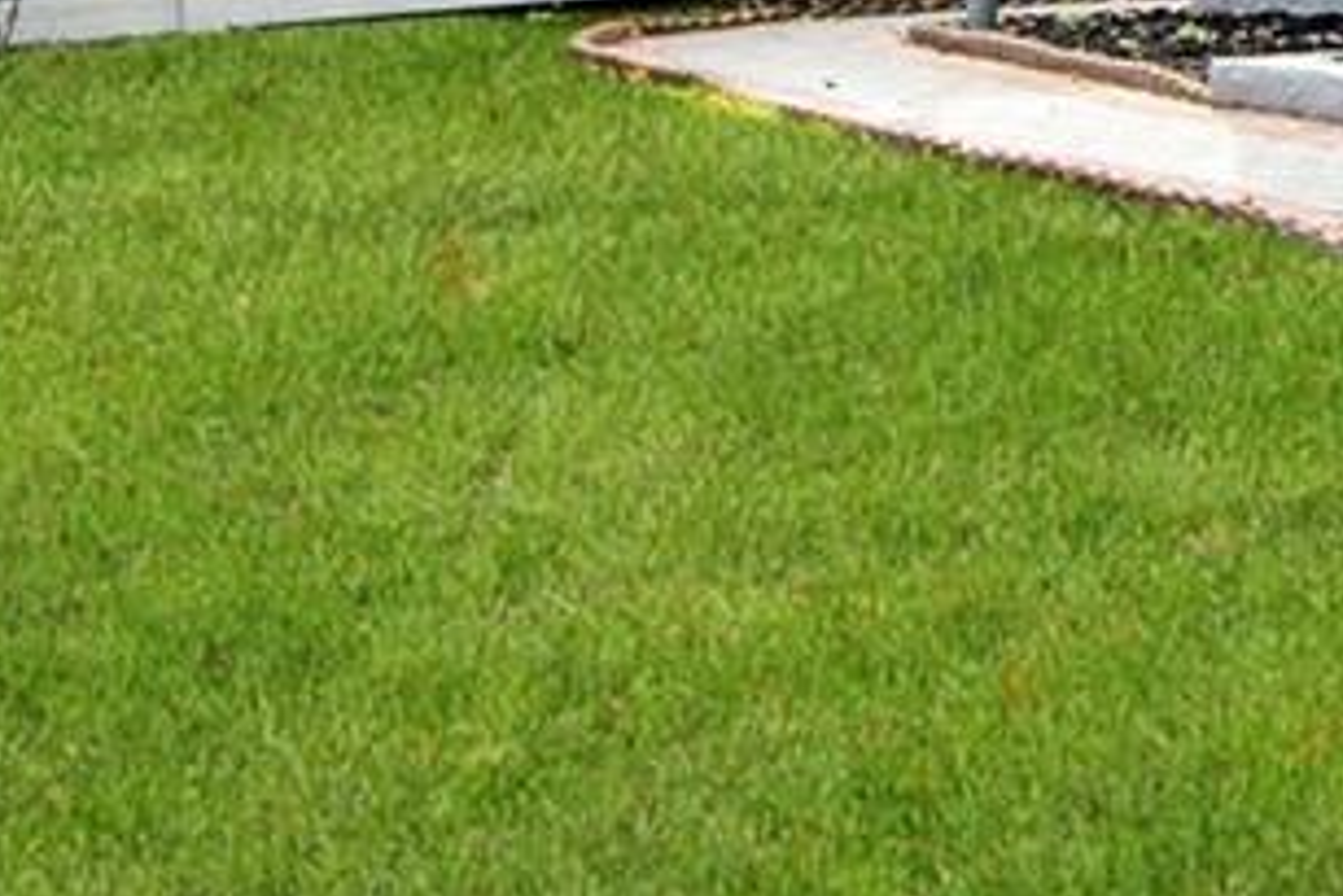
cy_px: -98
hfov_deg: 17.4
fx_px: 2986
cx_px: 2752
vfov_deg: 16.5
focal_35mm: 80
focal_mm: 8
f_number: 8
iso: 100
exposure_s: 1/80
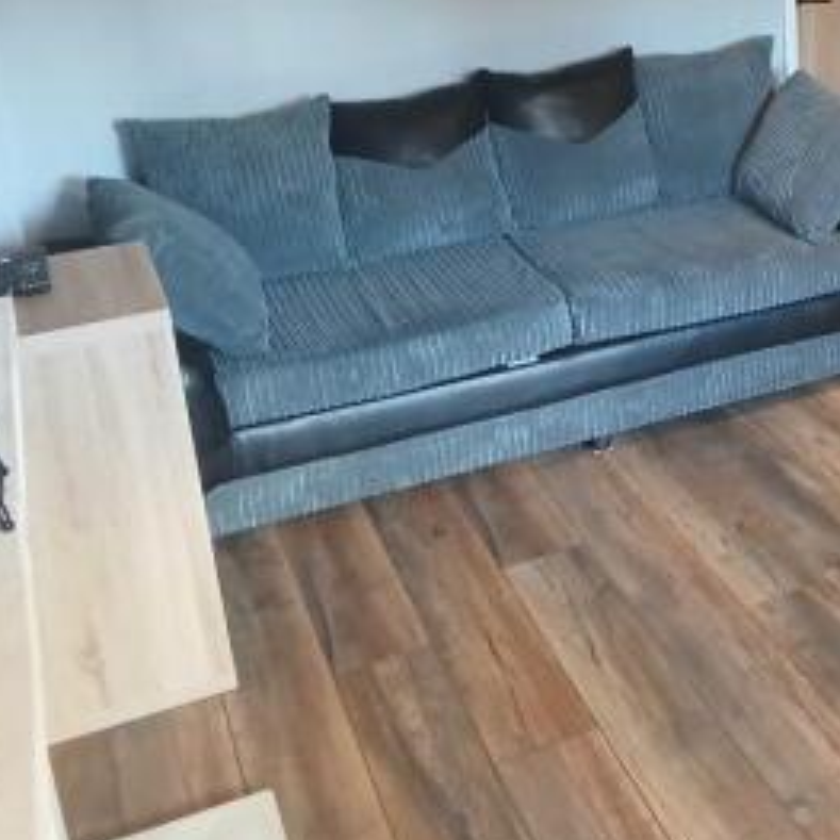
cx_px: 858
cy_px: 177
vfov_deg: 32.5
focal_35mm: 51
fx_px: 1400
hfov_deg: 30.8
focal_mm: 3.98
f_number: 1.8
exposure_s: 1/25
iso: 500
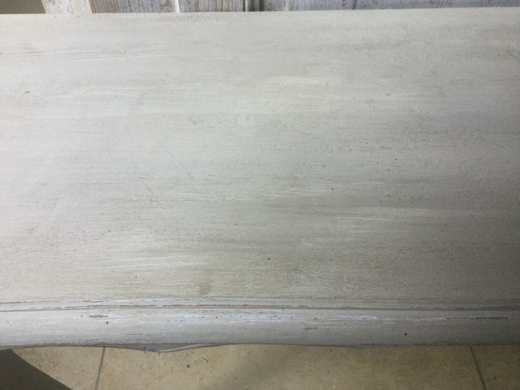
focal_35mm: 31
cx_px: 260
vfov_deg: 45.4
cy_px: 195
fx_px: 466
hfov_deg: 58.4
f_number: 2.4
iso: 40
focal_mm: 3.3
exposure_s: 1/33
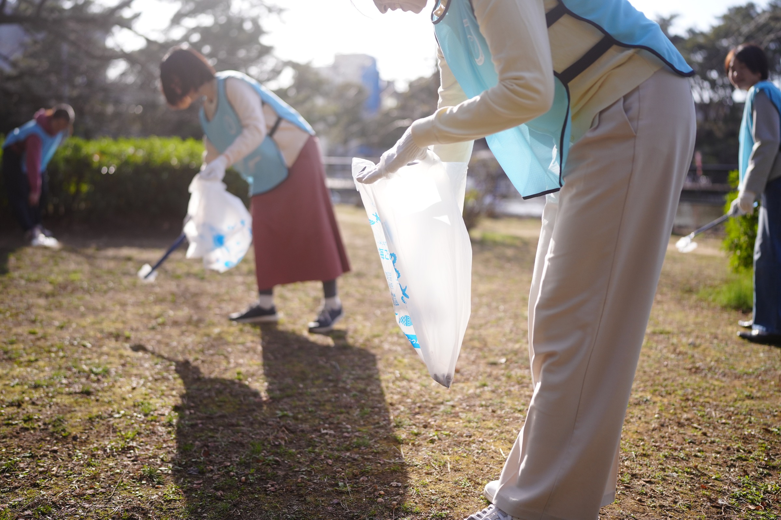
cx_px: 390
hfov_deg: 54.4
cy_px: 260
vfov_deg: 37.9
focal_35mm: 35
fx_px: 759
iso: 400
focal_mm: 35
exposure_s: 1/8000
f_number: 1.4
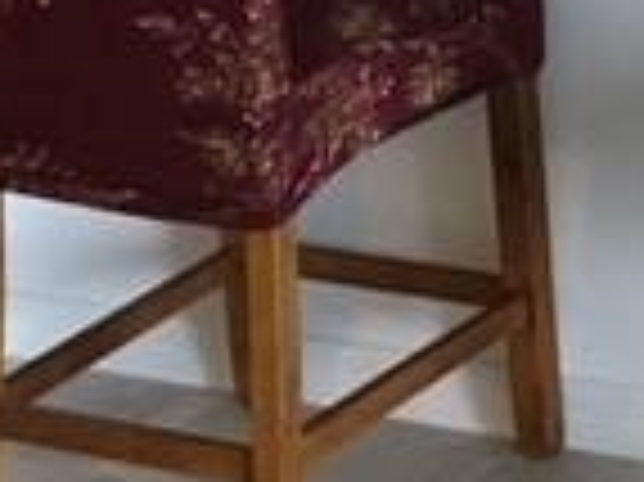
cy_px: -266
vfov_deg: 10.9
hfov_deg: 13.8
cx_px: 1099
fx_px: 2417
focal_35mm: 130
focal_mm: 4.15
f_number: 2.2
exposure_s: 1/15
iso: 100
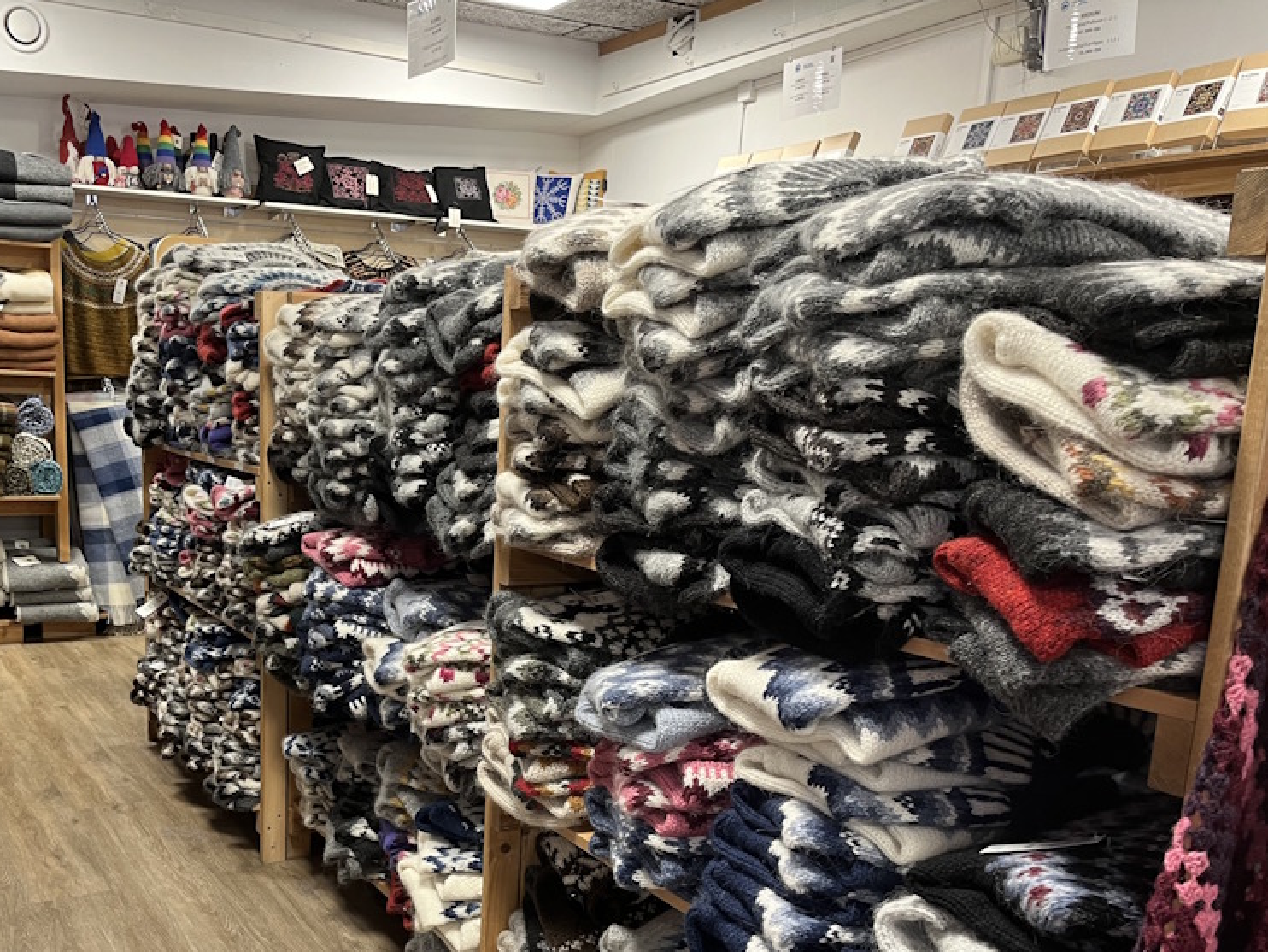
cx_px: 453
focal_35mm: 34
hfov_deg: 53.2
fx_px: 1246
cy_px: 620
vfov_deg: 41.4
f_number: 1.6
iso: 125
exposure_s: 1/50
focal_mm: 5.1
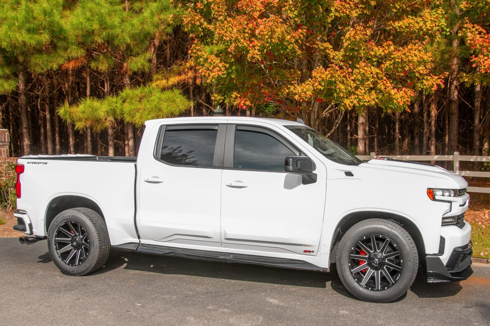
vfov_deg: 36.8
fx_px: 489
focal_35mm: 36
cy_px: 163
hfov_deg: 53.2
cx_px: 245
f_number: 8
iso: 320
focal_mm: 24
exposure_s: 1/250
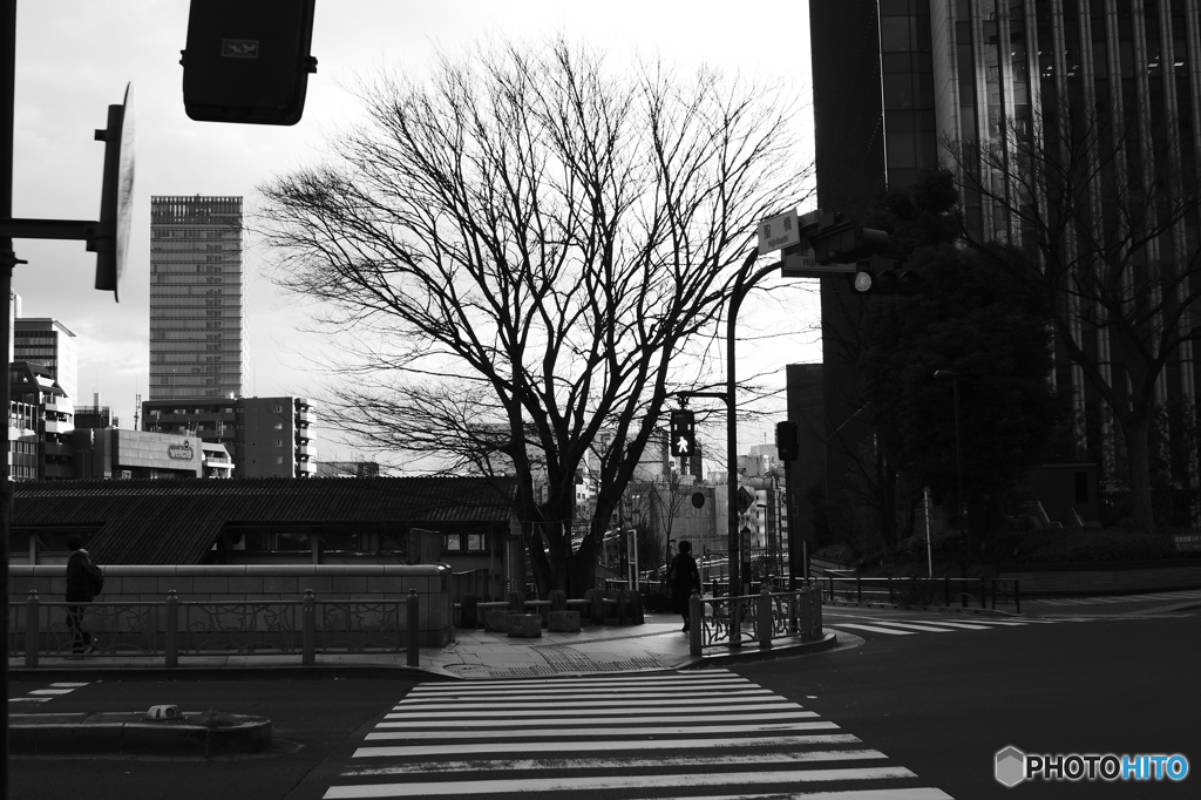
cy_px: 400
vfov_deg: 29.8
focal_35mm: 45
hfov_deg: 43.6
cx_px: 600
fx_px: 1501
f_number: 4.5
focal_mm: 30
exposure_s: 1/320
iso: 100
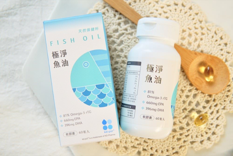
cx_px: 116
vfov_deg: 29.9
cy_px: 78
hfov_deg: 43.6
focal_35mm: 45
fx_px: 291
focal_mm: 30
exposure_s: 1/60
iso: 125
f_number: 4
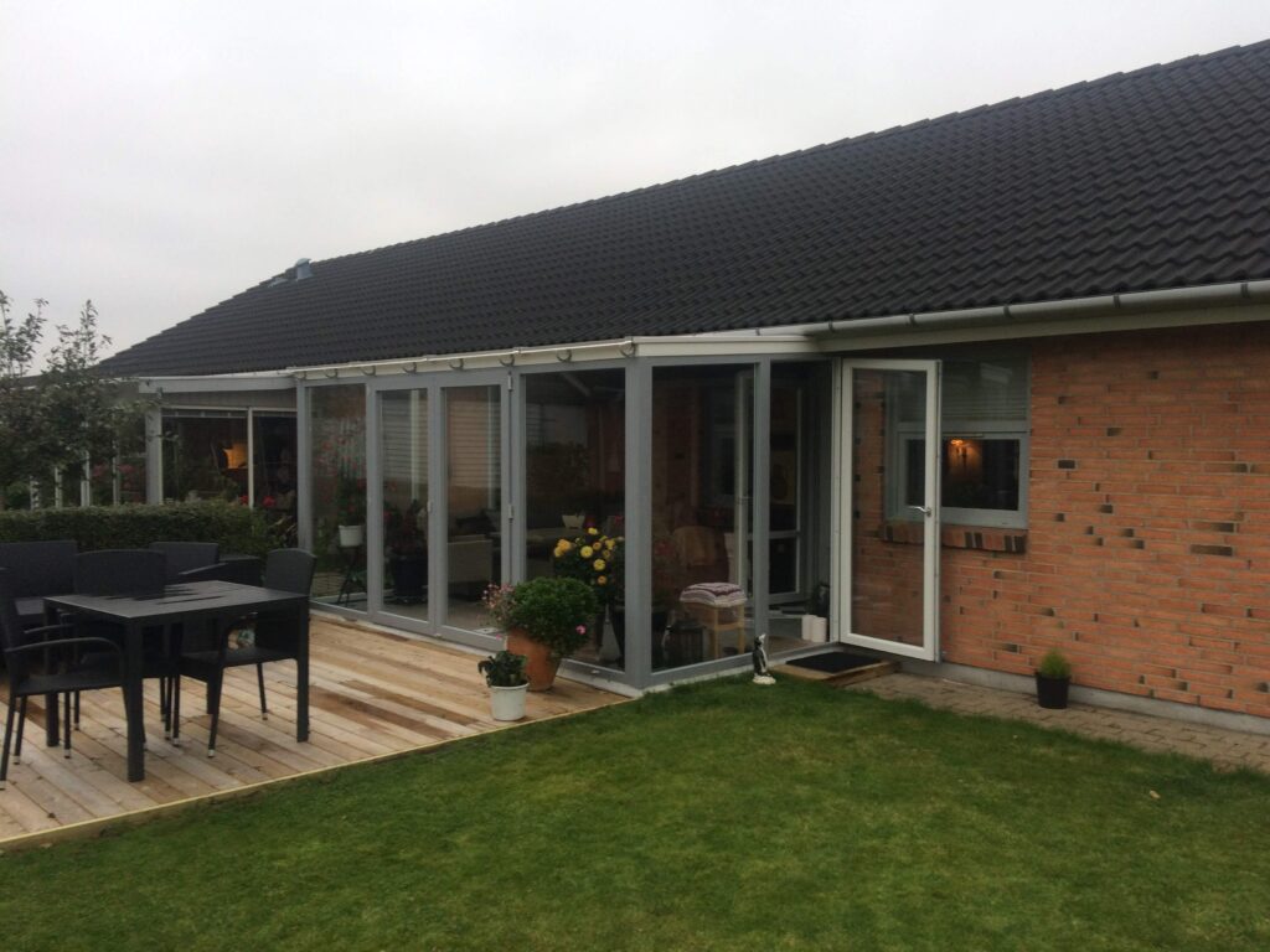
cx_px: 635
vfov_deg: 48.2
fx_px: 1064
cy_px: 476
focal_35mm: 29
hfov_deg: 61.7
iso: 50
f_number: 2.2
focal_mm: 4.15
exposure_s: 1/100
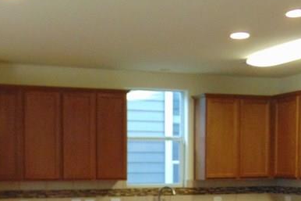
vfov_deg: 19.0
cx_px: 121
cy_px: 218
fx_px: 577
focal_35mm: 69
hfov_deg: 29.2
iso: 320
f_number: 3
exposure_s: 1/30
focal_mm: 4.5
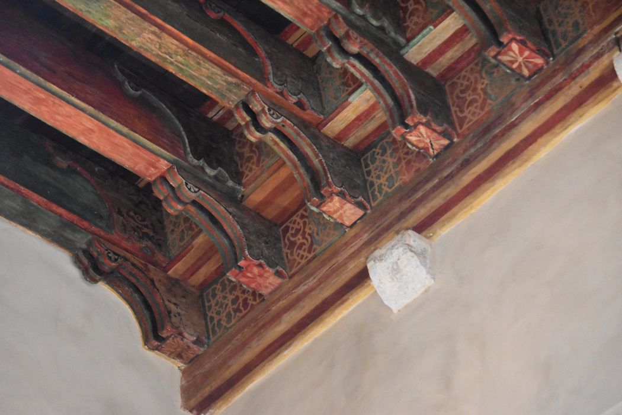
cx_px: 311
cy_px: 208
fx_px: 2073
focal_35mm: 120
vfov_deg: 11.4
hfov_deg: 17.1
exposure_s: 1/125
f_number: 4.5
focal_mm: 80
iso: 10000
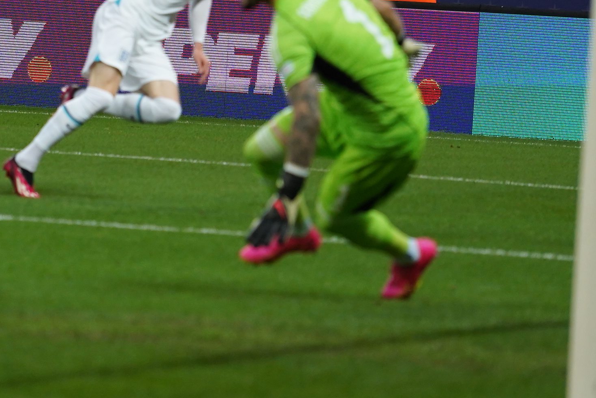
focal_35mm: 535
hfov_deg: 3.9
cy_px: 24
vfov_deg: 2.6
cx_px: 104
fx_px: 8857
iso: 2000
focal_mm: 200
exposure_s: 1/1000
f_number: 4
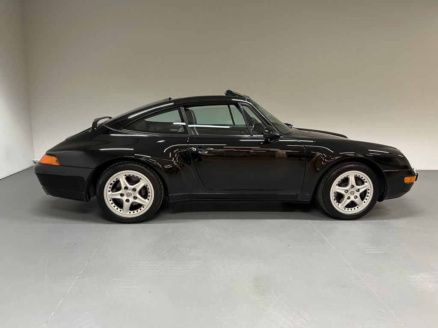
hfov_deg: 67.3
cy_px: 164
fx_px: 329
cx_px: 219
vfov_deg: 53.1
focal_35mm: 26
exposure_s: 1/52
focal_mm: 5.7
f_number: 1.5
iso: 125
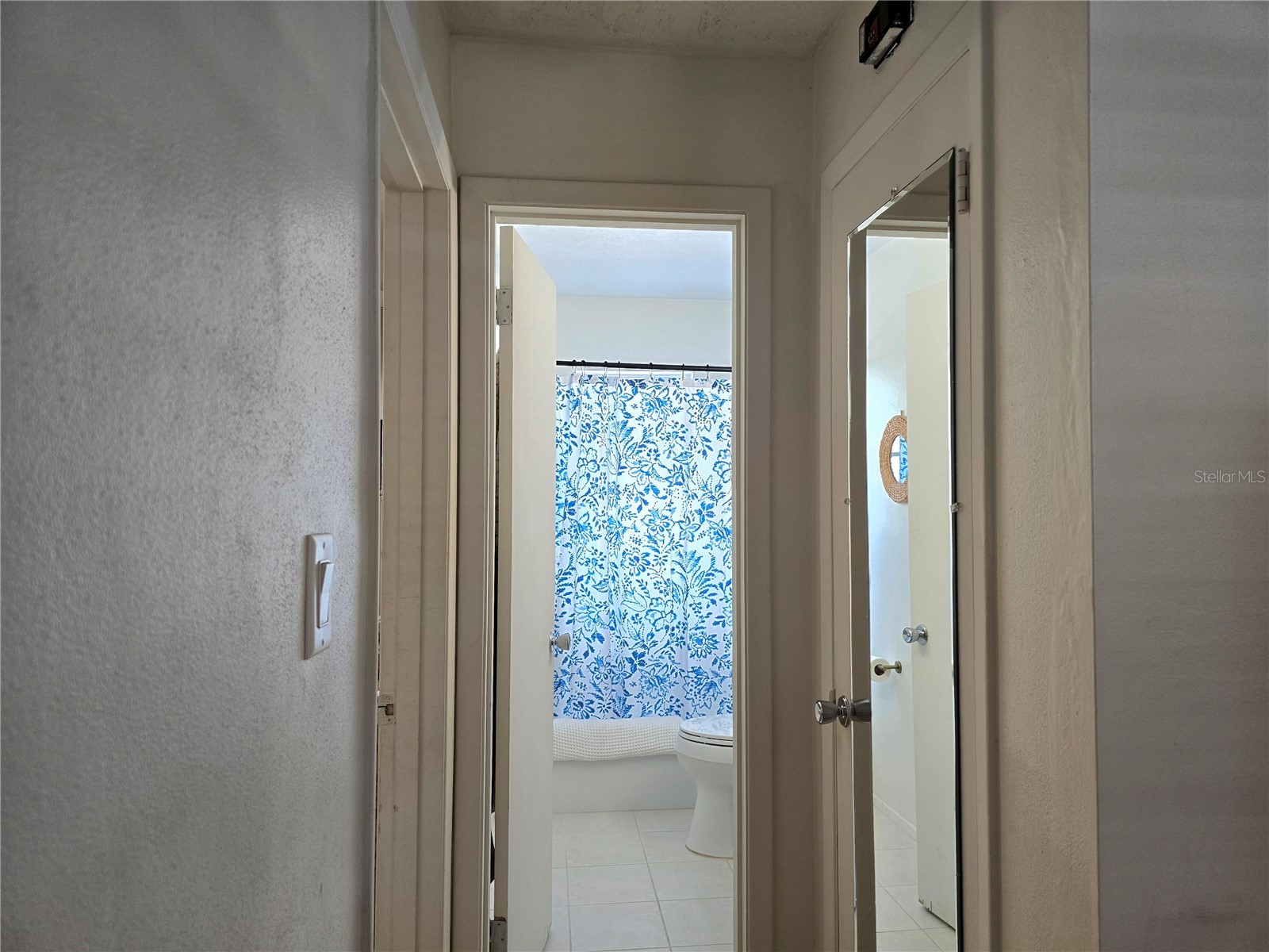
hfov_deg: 73.9
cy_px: 476
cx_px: 634
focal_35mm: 23
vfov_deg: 58.9
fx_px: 843
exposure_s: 1/120
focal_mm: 6.3
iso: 125
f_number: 1.7
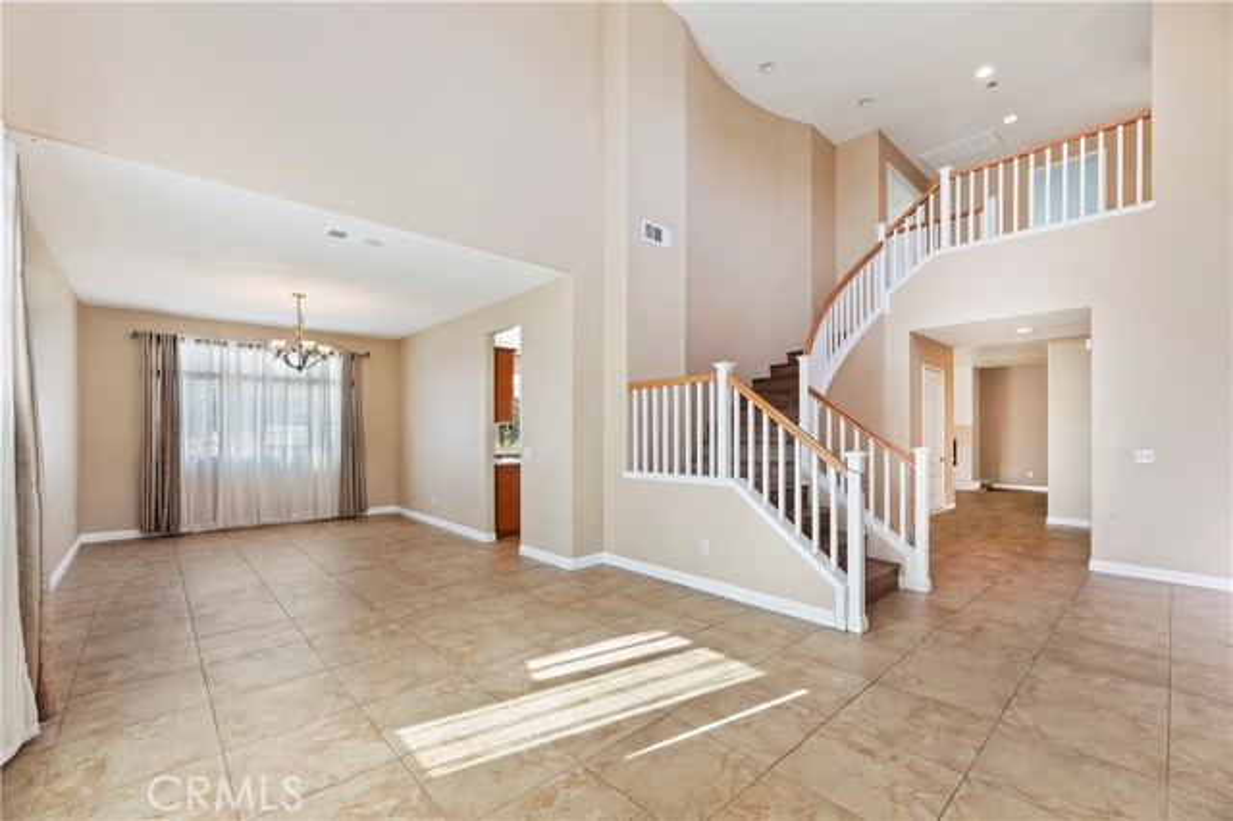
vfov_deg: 81.1
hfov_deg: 104.3
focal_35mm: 14
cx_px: 616
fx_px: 479
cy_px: 410
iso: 500
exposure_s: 1/13
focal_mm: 14
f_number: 10
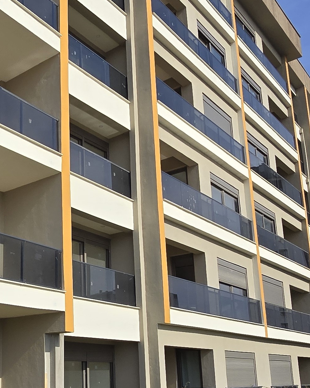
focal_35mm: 41
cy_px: 245
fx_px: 470
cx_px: 48
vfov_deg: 44.4
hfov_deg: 34.9
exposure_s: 1/3059
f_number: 2.2
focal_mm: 2.2
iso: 50
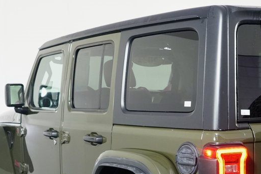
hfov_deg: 24.2
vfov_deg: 16.2
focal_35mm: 83
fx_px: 602
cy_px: 170
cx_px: 191
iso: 2000
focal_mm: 28
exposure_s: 1/60
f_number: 4
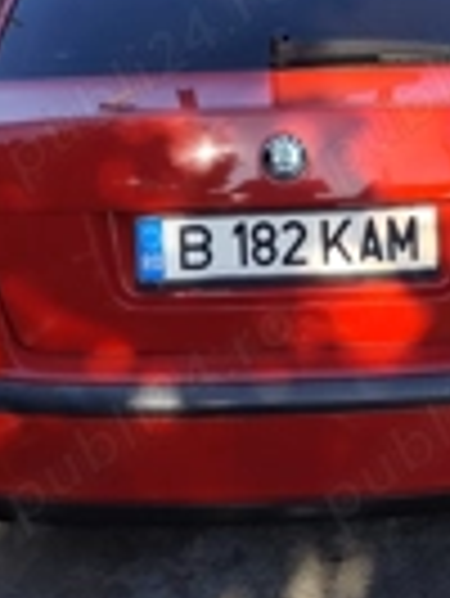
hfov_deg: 21.3
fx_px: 1194
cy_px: 144
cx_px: 306
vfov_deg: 27.7
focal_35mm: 69
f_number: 1.65
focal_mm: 6.19
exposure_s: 1/612
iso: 50
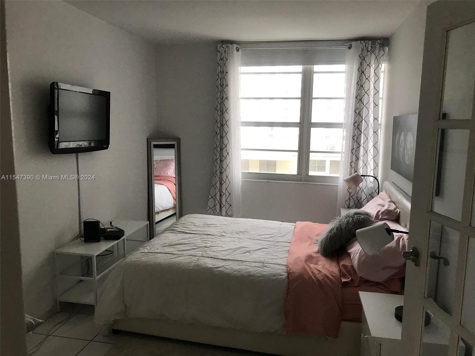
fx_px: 384
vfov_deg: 49.7
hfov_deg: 63.4
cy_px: 178
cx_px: 238
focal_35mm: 28
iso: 32
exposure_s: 1/30
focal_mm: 3.99
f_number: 1.8
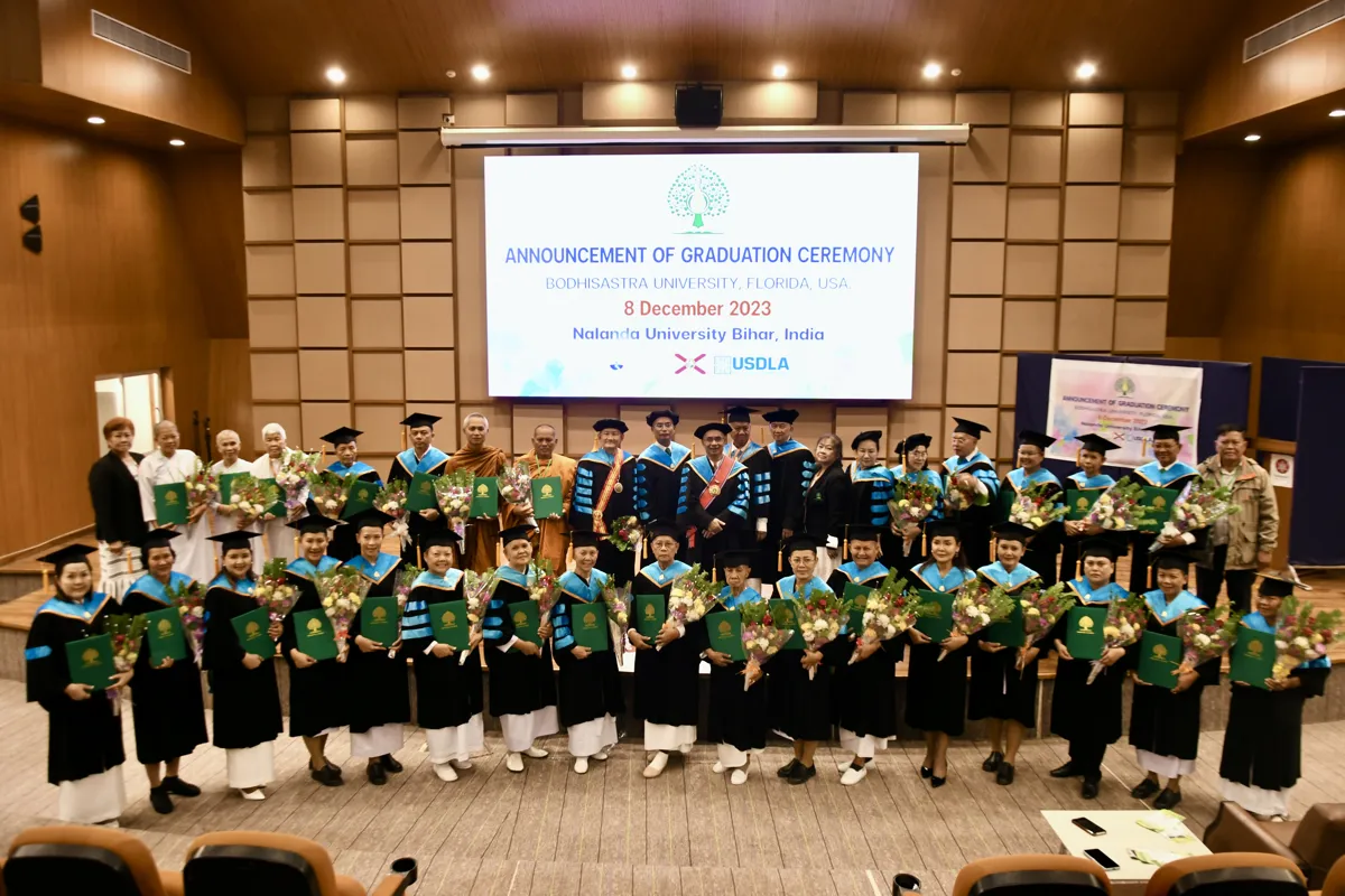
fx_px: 1009
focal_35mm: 27
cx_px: 672
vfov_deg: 47.9
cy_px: 448
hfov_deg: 67.4
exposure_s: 1/50
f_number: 3.5
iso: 800
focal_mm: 18
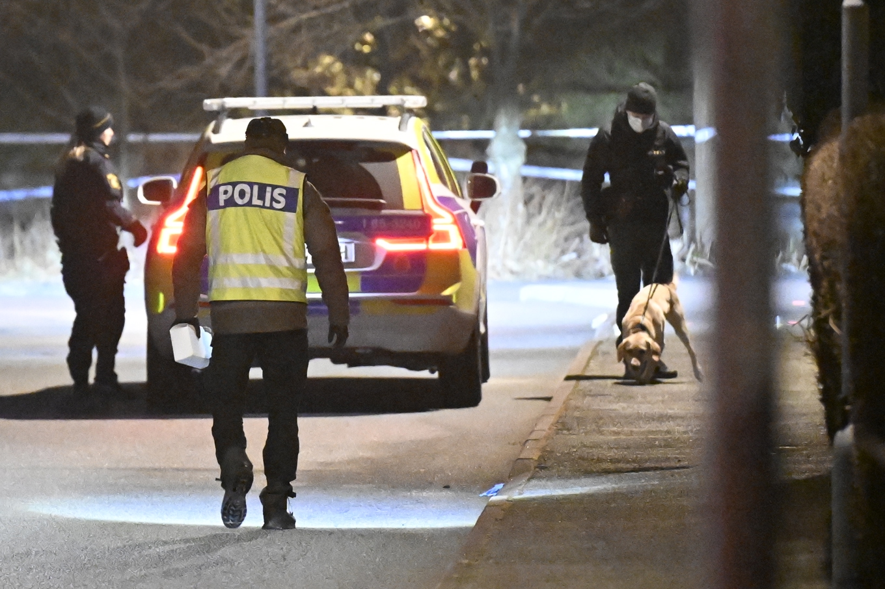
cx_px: 442
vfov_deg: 6.9
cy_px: 294
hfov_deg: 10.3
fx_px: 4915
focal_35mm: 200
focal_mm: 200
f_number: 2.8
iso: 25600
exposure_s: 1/100
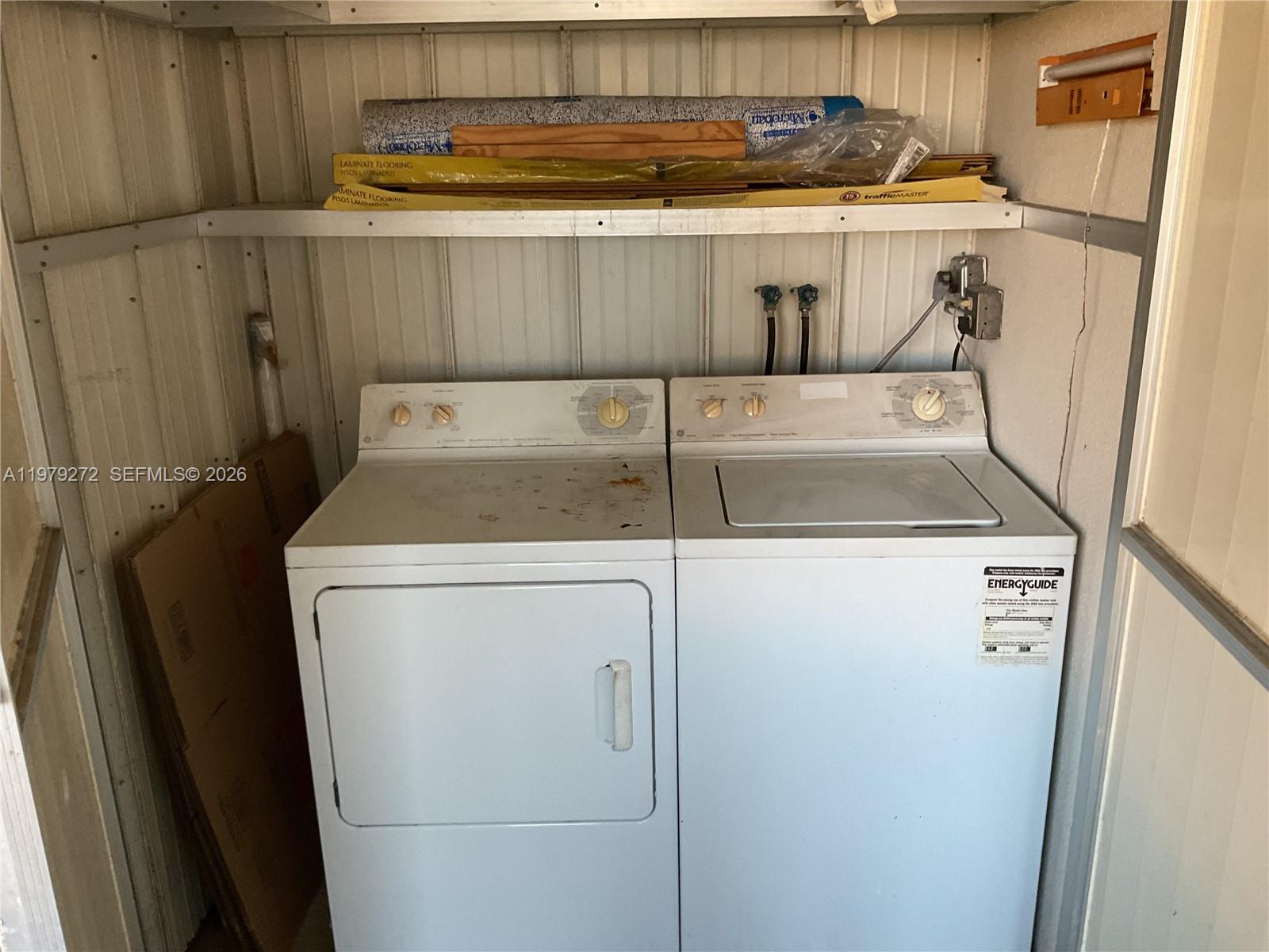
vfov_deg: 48.2
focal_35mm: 29
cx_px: 634
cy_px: 476
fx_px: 1063
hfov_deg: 61.7
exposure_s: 1/60
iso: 100
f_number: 1.8
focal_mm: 3
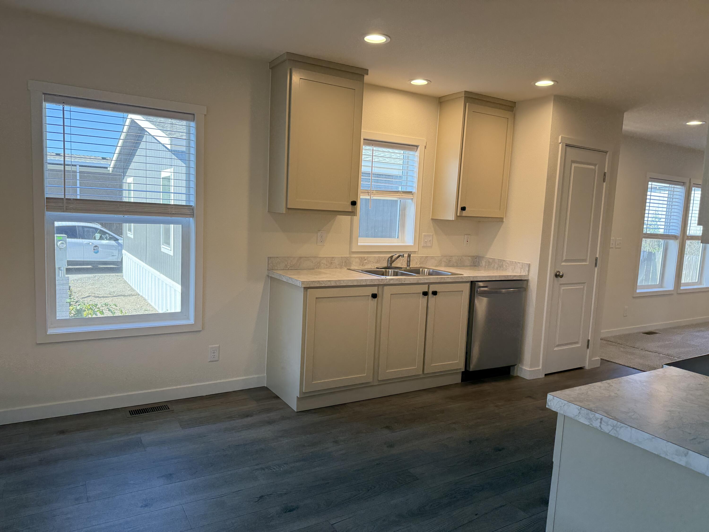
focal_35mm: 24
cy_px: 266
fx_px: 492
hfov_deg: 71.6
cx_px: 354
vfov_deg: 56.8
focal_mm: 6.76
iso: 125
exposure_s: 1/237
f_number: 1.78
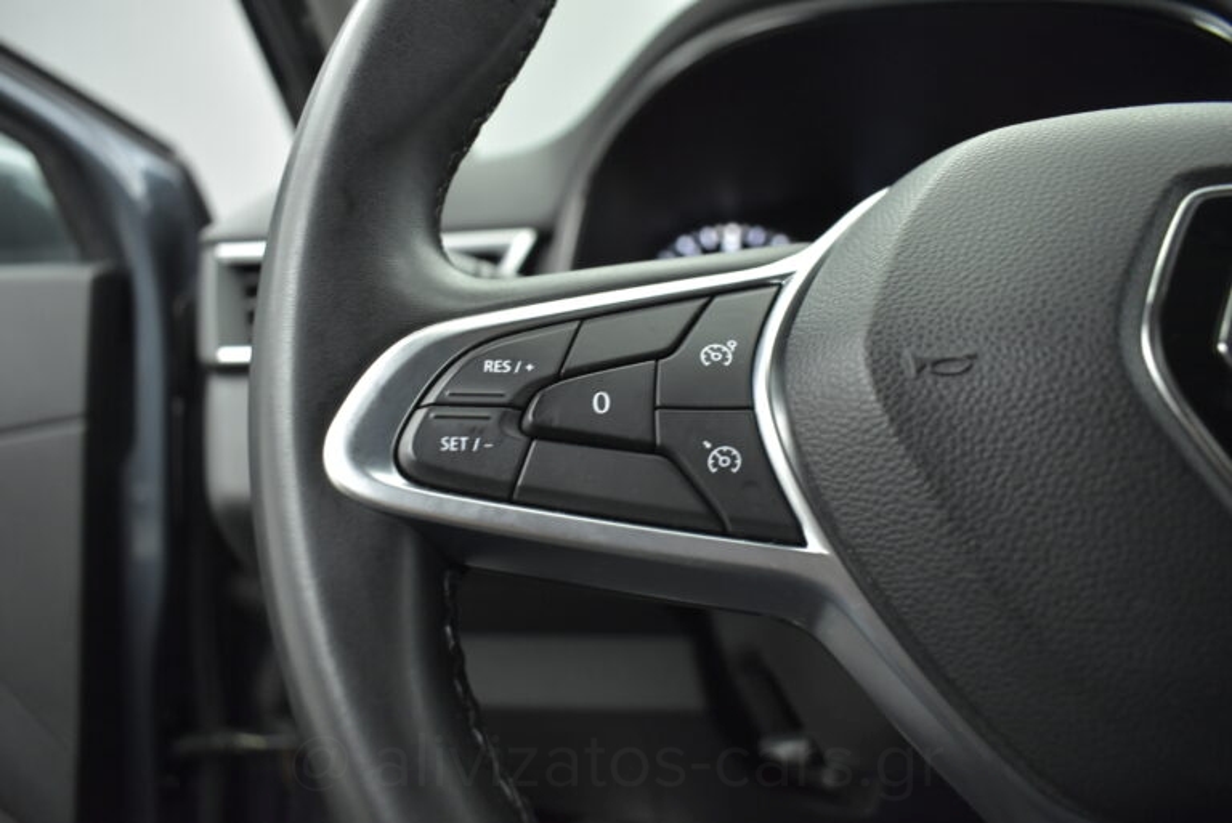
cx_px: 616
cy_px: 412
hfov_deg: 67.4
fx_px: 924
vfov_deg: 48.0
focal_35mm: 27
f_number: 3.5
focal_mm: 18
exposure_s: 1/50
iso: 1600
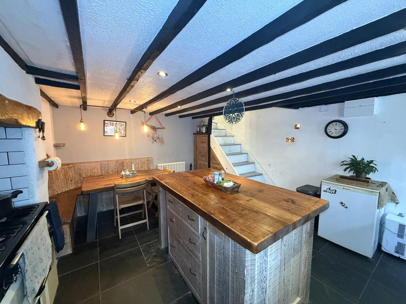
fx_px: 164
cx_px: 203
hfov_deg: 102.1
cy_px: 152
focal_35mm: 14
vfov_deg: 85.7
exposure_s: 1/50
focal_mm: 2.22
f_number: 2.2
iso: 400
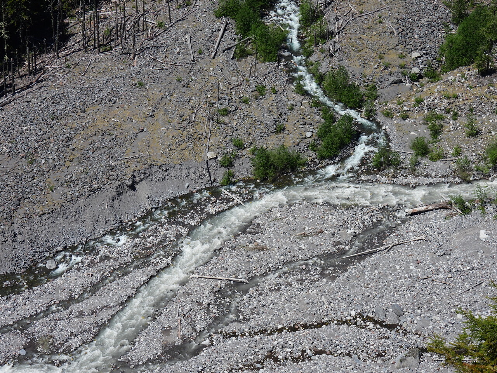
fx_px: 1795
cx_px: 248
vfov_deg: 11.9
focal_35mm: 125
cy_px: 186
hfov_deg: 15.8
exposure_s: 1/1250
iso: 100
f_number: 4
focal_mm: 22.3
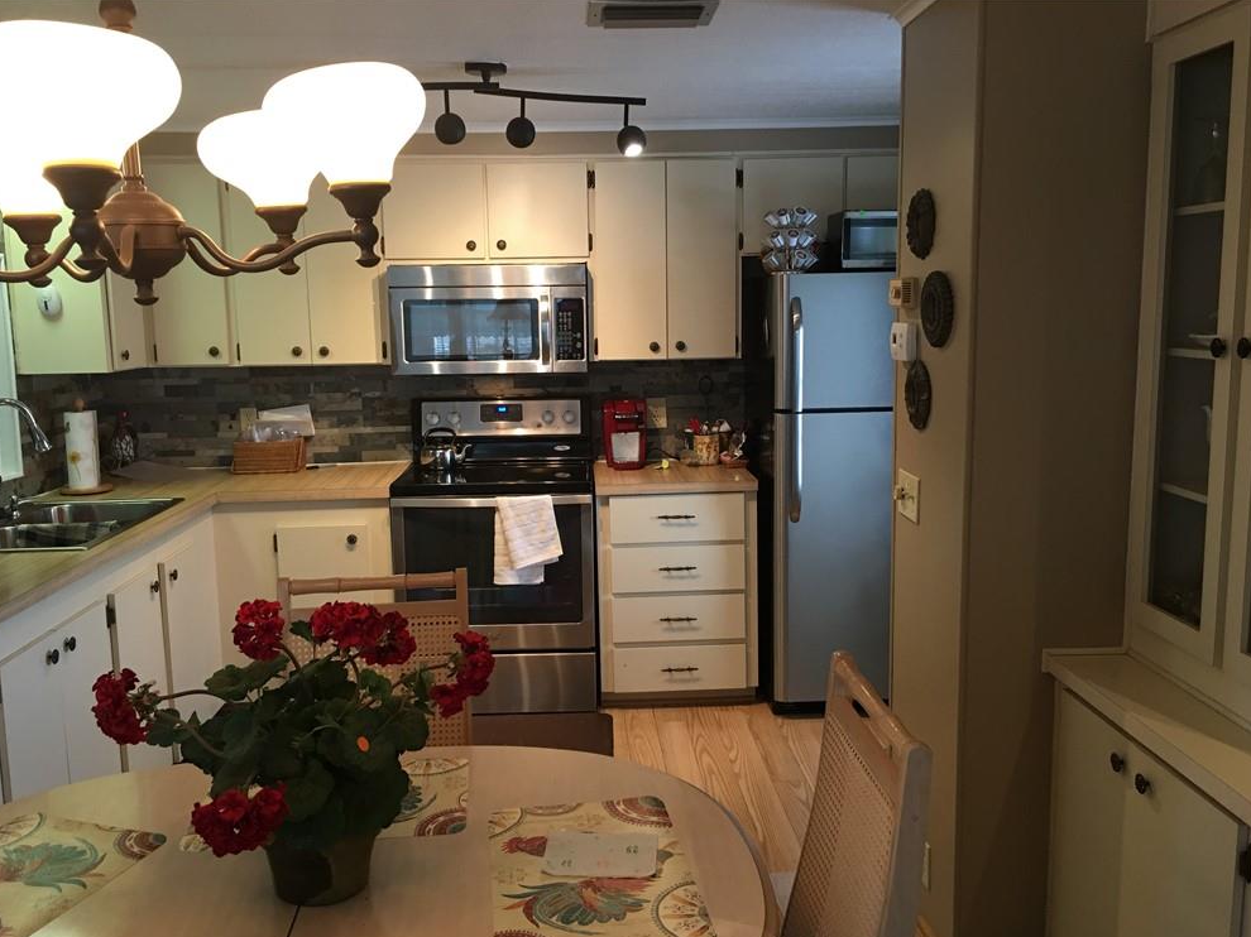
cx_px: 618
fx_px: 1084
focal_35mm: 30
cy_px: 481
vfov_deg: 46.8
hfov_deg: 60.0
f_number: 2.2
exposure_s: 1/15
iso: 64
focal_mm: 4.15
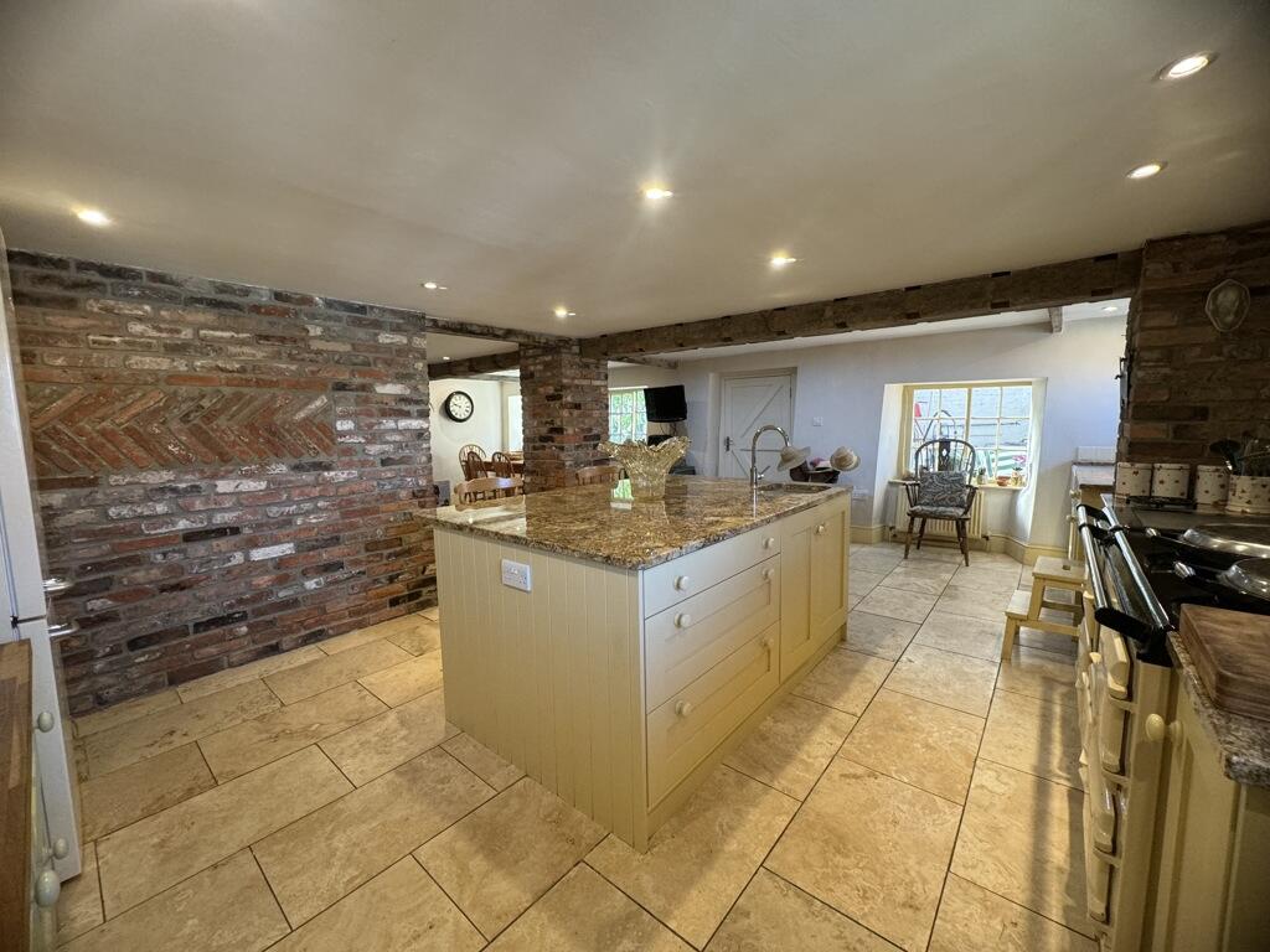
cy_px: 476
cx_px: 635
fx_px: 514
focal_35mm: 14
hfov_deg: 102.1
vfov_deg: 85.7
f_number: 2.2
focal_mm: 2.22
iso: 200
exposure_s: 1/50
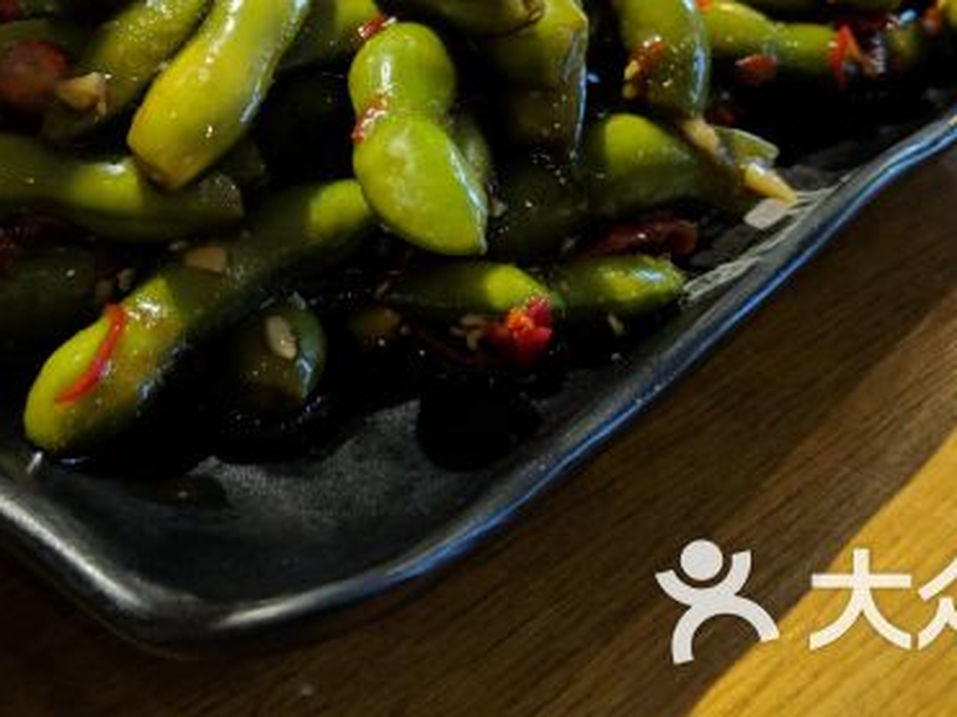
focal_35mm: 51
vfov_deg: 27.4
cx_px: 400
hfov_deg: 37.4
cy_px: 58
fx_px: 1409
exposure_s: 1/40.2
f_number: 1.8
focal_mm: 4.44
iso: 400
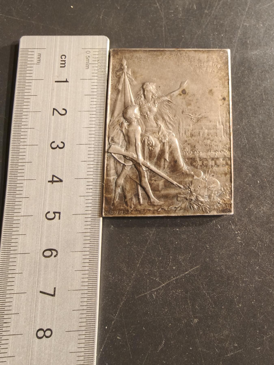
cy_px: 182
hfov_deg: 58.9
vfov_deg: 73.9
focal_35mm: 23
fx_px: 243
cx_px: 137
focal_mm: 2.32
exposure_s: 1/50
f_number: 2
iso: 320
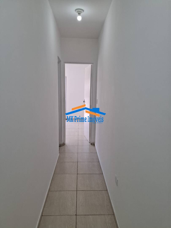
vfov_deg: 73.9
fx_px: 151
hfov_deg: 58.9
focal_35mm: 23
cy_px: 114
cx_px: 86
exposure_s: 1/120
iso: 80
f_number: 1.8
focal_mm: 5.54
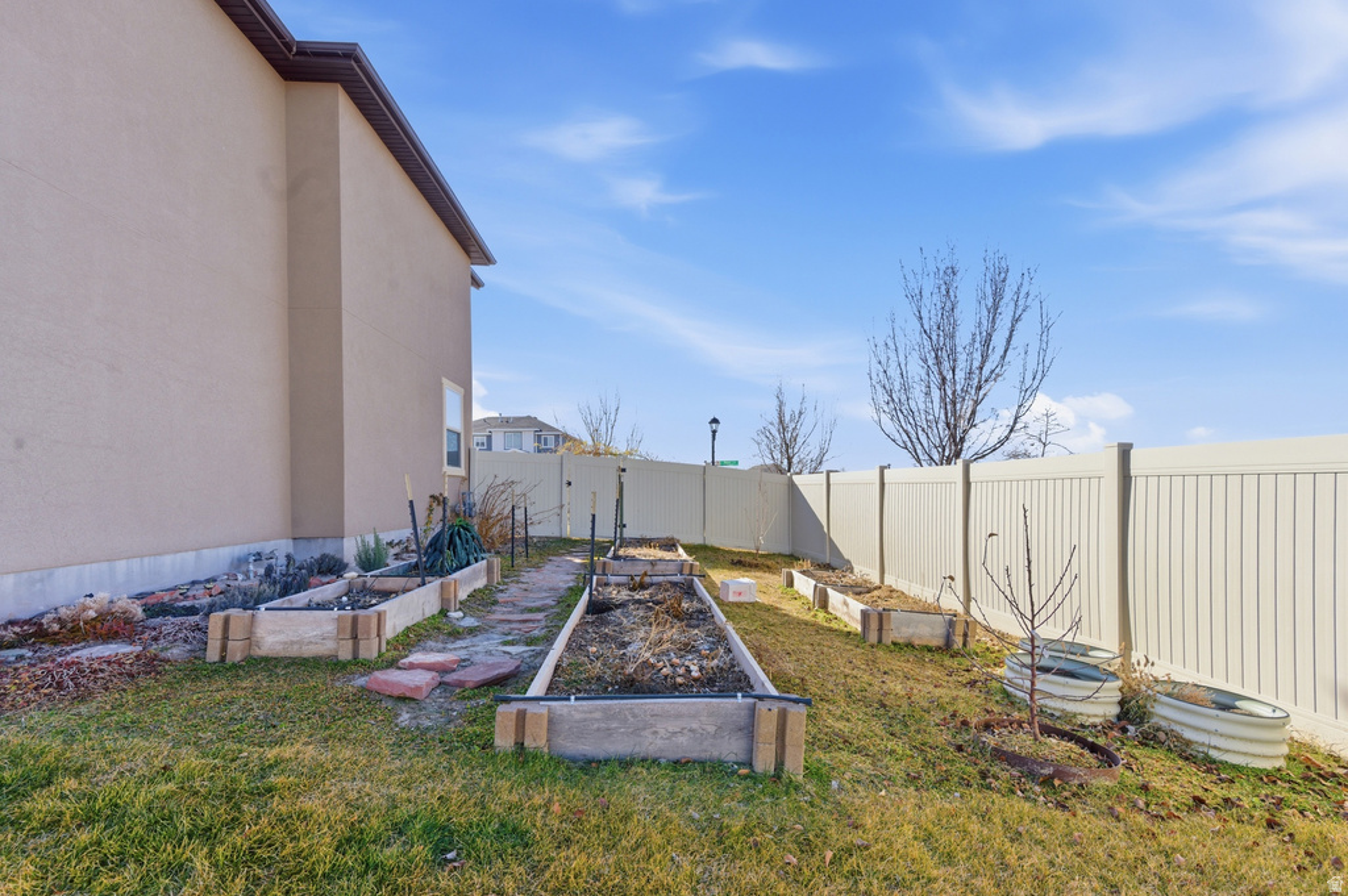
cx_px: 674
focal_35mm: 14
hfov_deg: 104.3
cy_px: 448
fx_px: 524
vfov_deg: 81.1
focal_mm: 14
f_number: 9
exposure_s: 1/1000
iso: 250
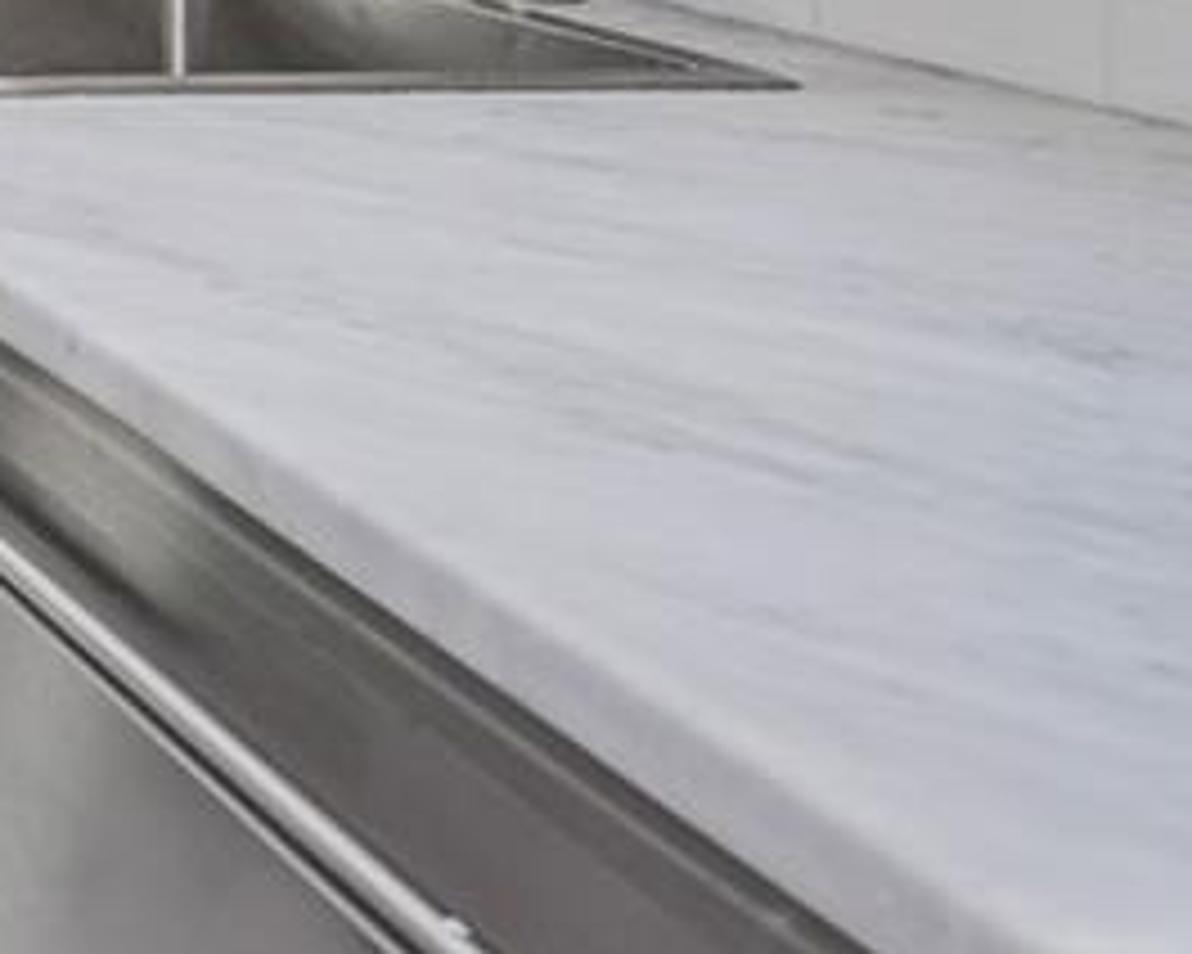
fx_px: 2046
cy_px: -459
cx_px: -1066
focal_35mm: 58
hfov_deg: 20.3
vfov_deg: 22.0
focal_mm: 16
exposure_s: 1/100
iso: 100
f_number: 6.3
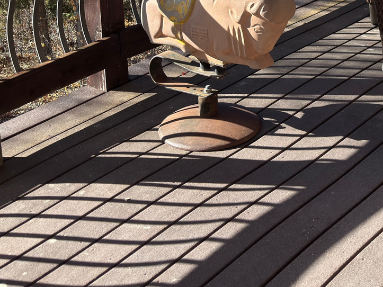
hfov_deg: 28.2
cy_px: -111
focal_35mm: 68
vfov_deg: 19.5
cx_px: 276
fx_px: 752
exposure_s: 1/1376
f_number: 1.78
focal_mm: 6.76
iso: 64
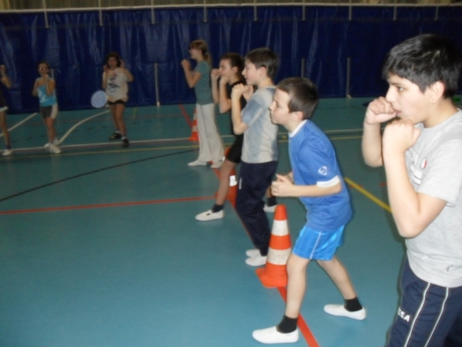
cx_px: 231
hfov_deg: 52.6
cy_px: 174
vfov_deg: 40.7
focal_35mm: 35
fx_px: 467
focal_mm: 6.3
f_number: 3.2
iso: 320
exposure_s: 1/45
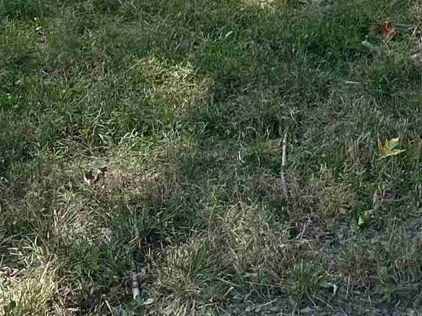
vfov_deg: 11.4
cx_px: 239
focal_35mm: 114
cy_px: -357
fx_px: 1389
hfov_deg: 17.3
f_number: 1.6
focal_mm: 5.1
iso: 50
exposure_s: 1/821
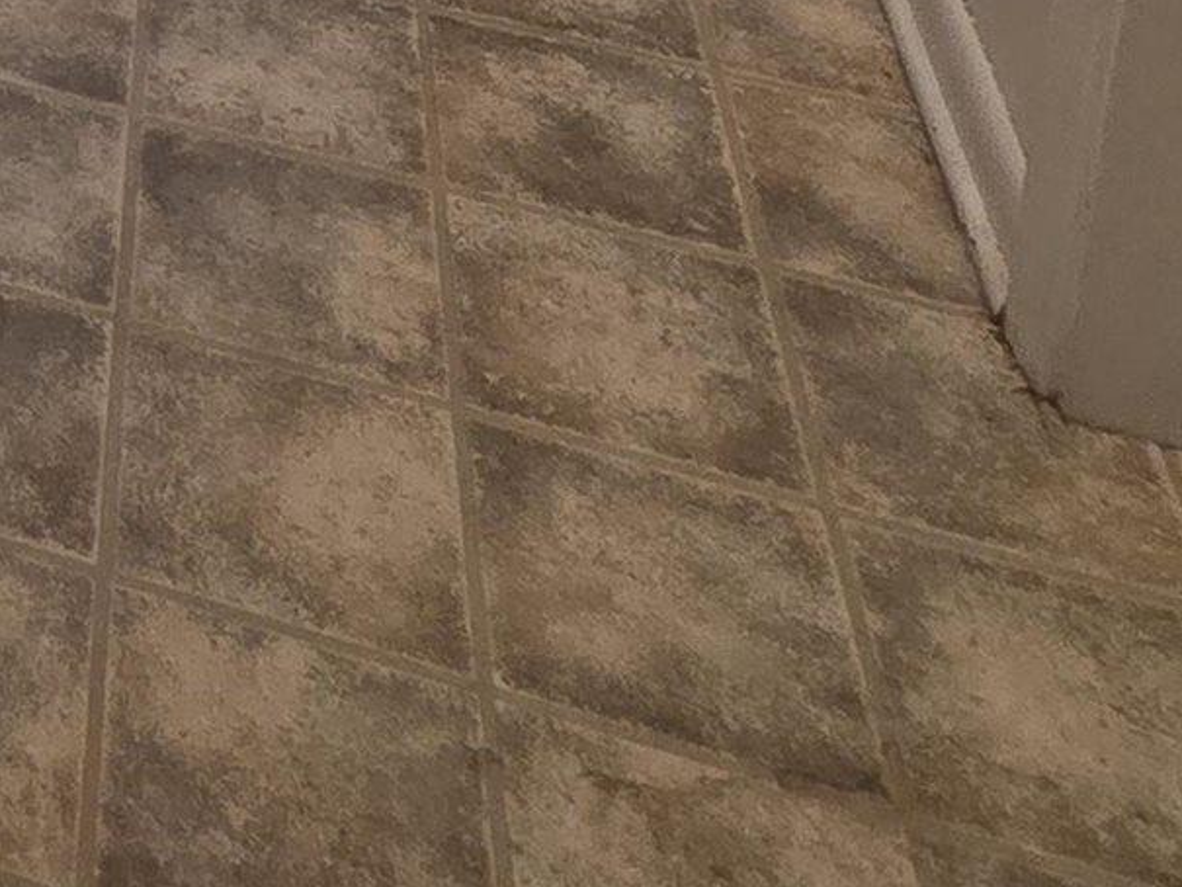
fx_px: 2254
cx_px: -754
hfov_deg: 22.2
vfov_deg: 14.9
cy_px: -1172
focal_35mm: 66
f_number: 2.2
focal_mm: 2.2
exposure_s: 1/60
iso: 250
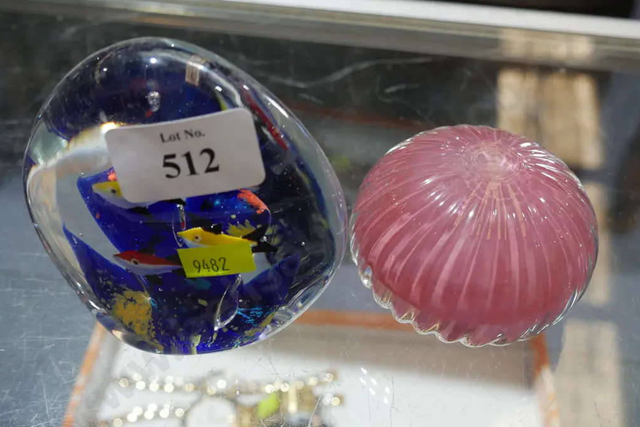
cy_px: 237
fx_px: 747
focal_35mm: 42
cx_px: 320
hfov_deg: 46.4
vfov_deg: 31.9
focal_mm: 20
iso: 400
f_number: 4.5
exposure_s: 1/60
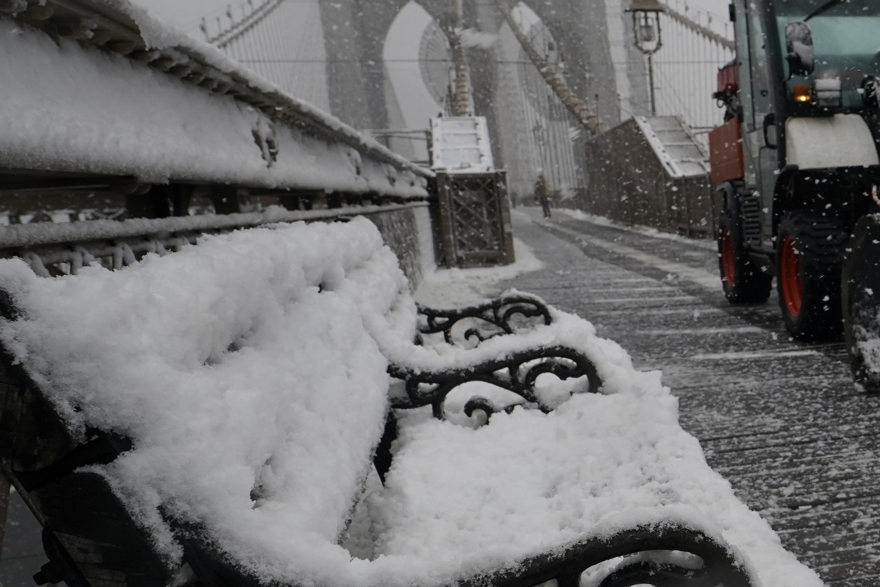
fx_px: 1124
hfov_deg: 36.7
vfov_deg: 28.9
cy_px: 417
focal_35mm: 46
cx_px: 948
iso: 800
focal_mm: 19
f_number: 8
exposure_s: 1/640
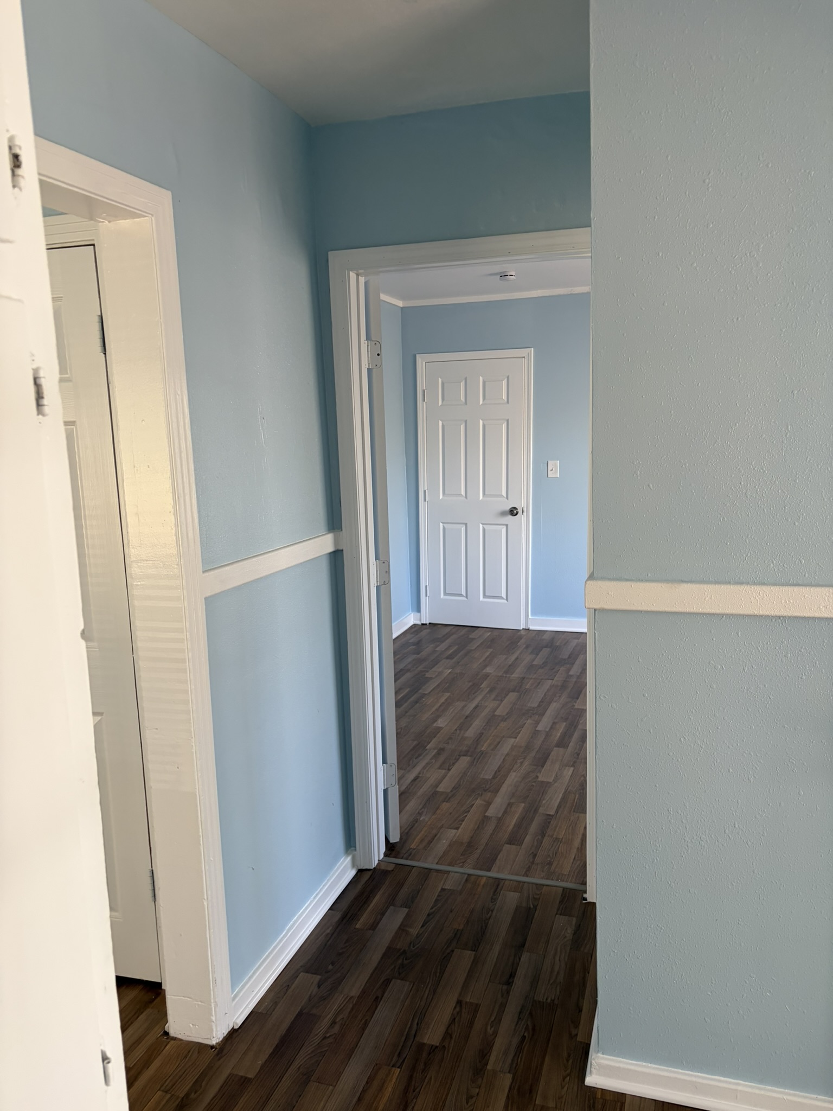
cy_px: 556
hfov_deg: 53.1
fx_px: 834
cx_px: 416
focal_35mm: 26
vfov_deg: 67.3
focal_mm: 5.96
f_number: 1.6
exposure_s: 1/60
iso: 125
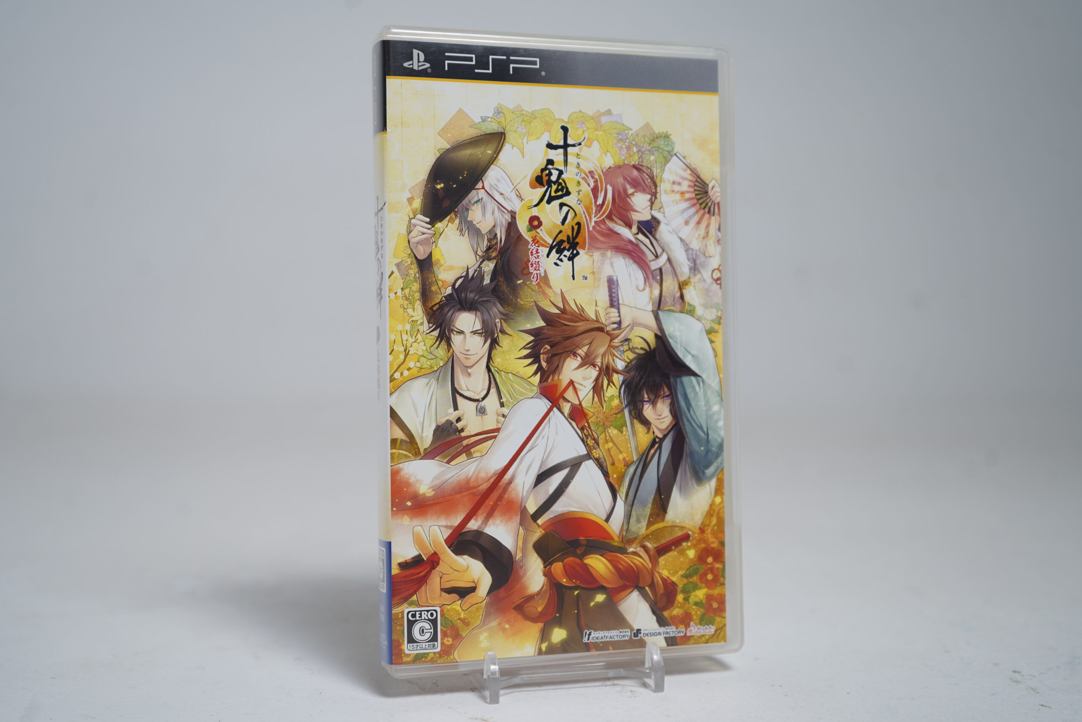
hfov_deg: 44.5
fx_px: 1322
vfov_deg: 30.5
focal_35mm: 44
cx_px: 541
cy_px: 361
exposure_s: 1/10
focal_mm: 44
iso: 64
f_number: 5
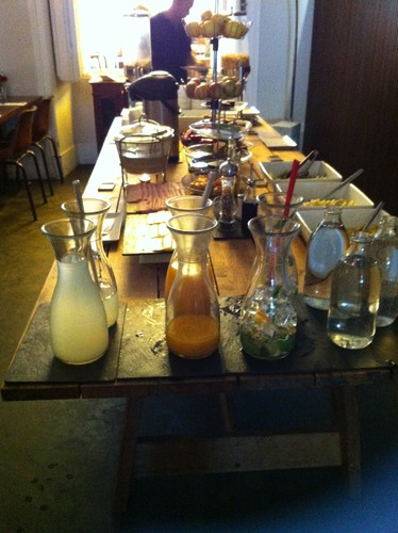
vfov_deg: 52.7
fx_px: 537
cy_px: 266
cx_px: 199
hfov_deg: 40.6
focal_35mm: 35
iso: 800
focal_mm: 3.85
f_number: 2.8
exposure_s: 1/15
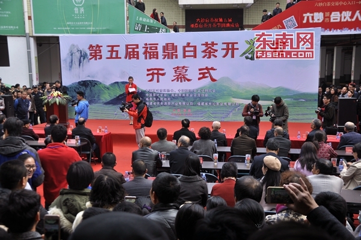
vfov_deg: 34.2
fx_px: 391
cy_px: 120
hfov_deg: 49.6
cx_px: 180
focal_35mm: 39
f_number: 4
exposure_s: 1/400
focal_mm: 26
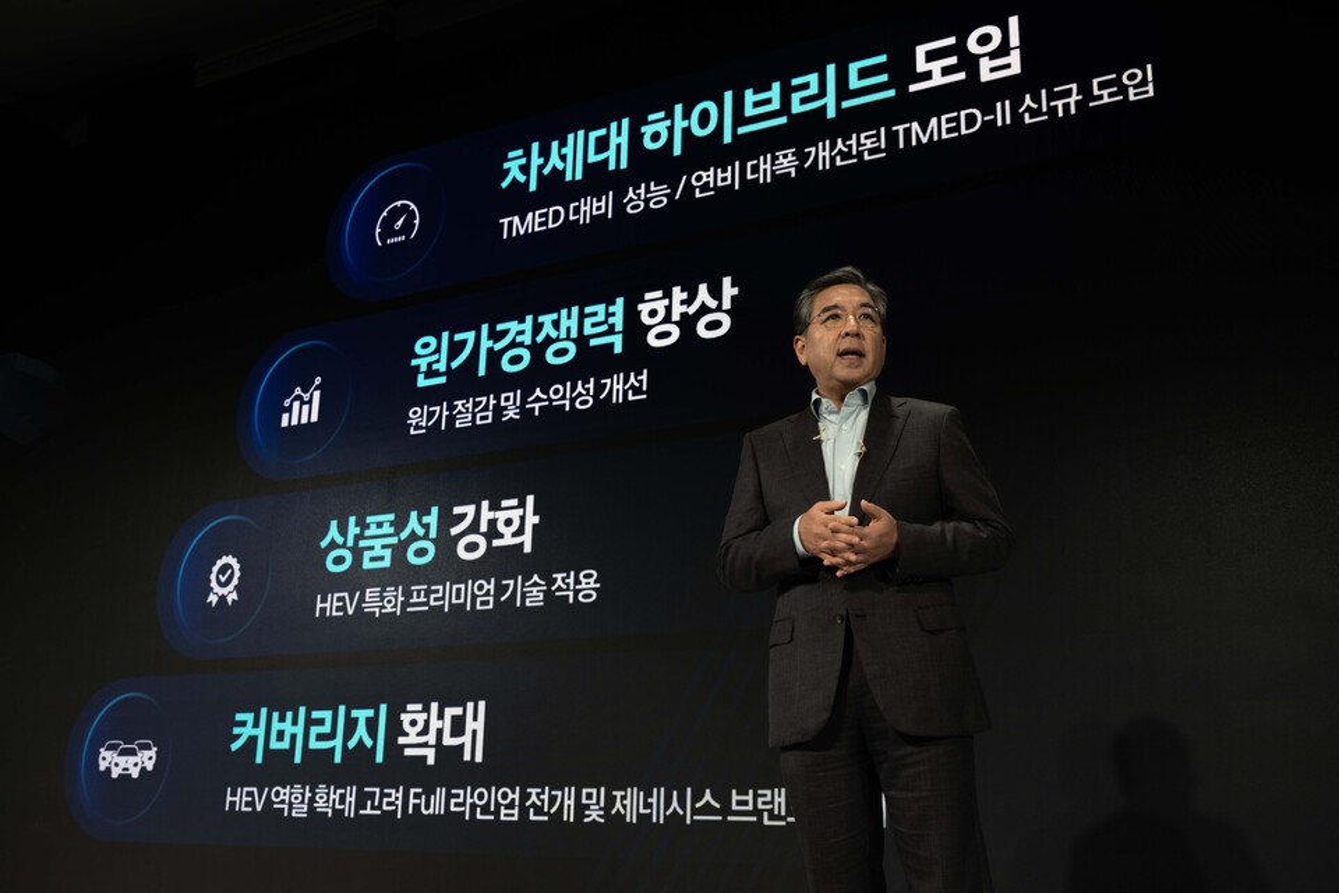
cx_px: 670
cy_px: 446
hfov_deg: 53.1
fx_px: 1339
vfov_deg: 36.9
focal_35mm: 36
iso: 500
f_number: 6.3
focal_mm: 36
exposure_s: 1/160
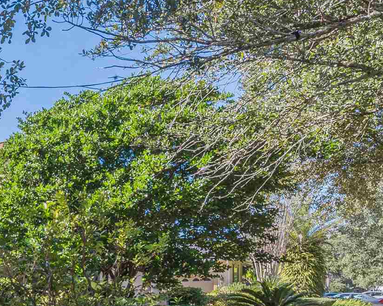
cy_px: 306
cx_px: -138
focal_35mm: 49
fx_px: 555
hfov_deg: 29.2
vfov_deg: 28.9
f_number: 8
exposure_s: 1/80
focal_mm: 14
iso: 100
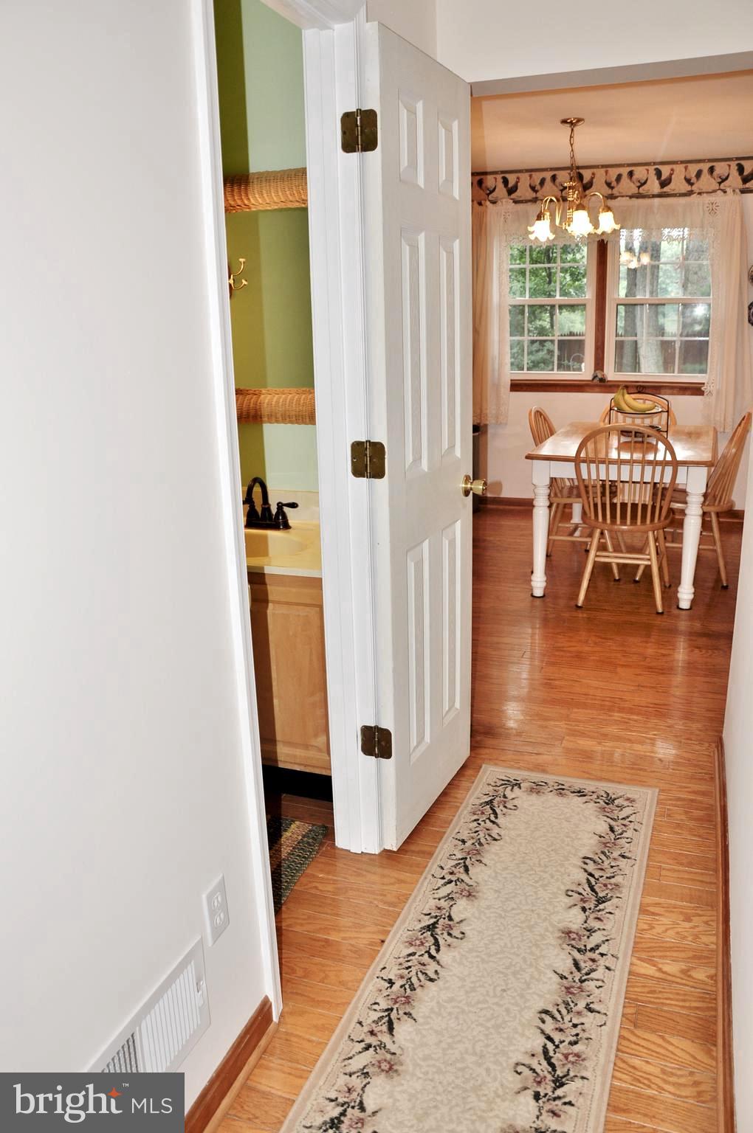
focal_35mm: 27
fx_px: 849
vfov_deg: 67.4
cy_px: 566
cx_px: 376
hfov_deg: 47.8
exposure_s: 1/60
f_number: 5.6
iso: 200
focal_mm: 18
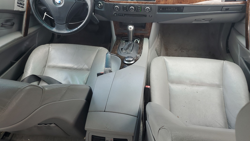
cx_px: 125
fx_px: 192
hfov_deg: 66.1
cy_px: 58
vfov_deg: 40.0
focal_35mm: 29
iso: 50
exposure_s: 1/179
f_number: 1.5
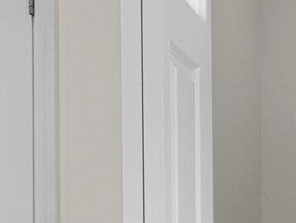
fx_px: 685
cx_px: -7
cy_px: 267
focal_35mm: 80
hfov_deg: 23.3
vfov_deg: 17.6
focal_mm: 7
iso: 400
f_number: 4
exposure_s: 1/40
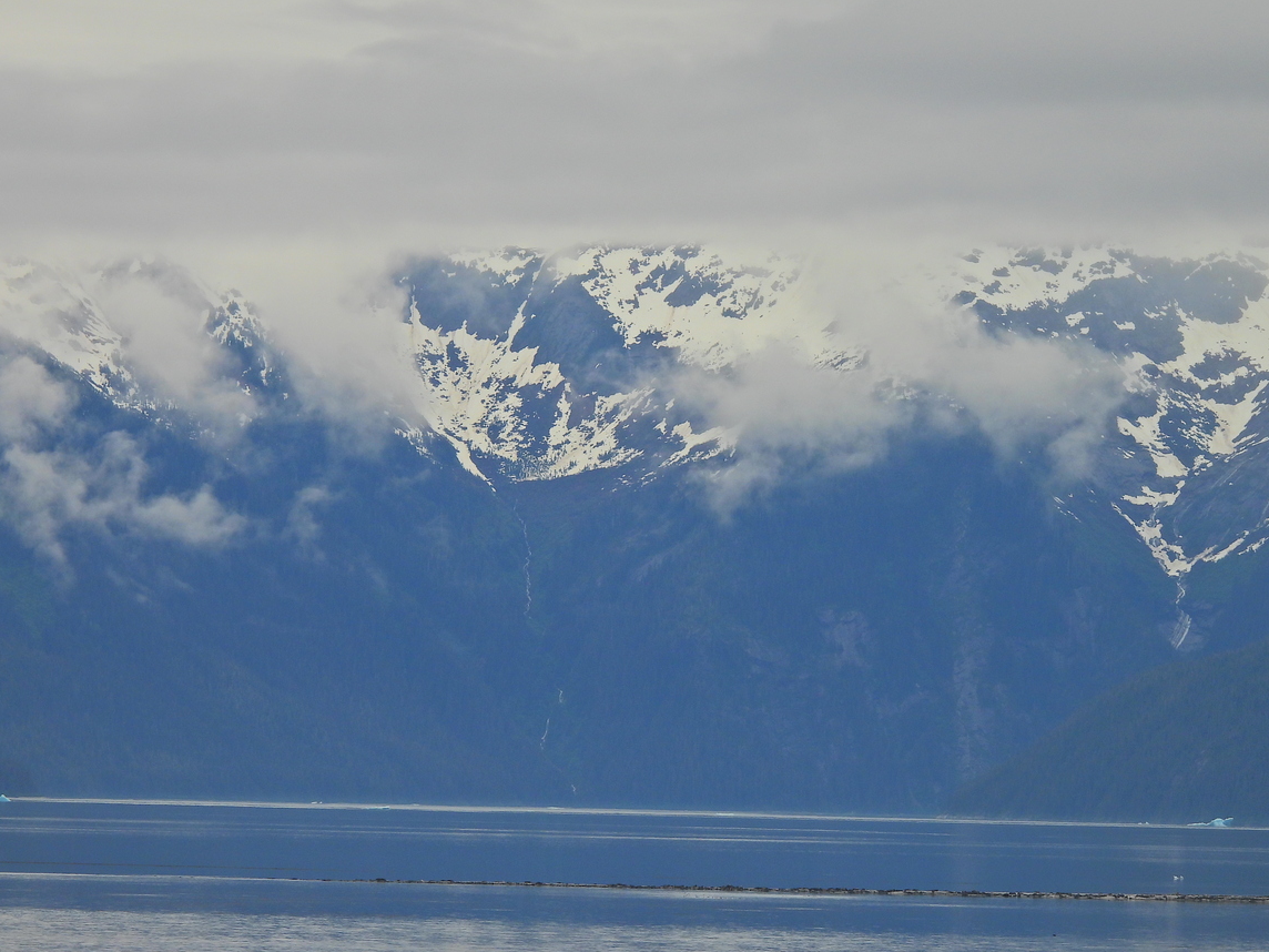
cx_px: 688
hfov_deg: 5.5
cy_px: 459
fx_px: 13124
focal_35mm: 358
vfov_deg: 4.2
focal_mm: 57.1
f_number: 5
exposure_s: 1/640
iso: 100
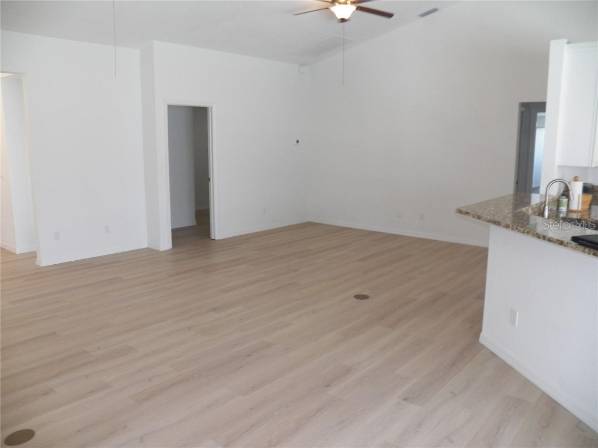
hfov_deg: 63.4
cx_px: 299
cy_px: 224
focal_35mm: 28
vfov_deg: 49.7
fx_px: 484
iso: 125
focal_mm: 4.9
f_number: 2.8
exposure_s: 1/60
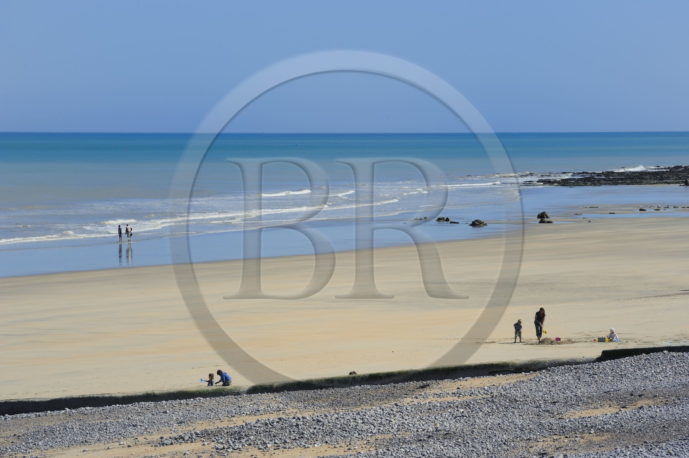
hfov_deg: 12.1
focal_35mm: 170
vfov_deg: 8.1
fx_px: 3251
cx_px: 344
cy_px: 229
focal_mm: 170
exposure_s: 1/250
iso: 200
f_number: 13
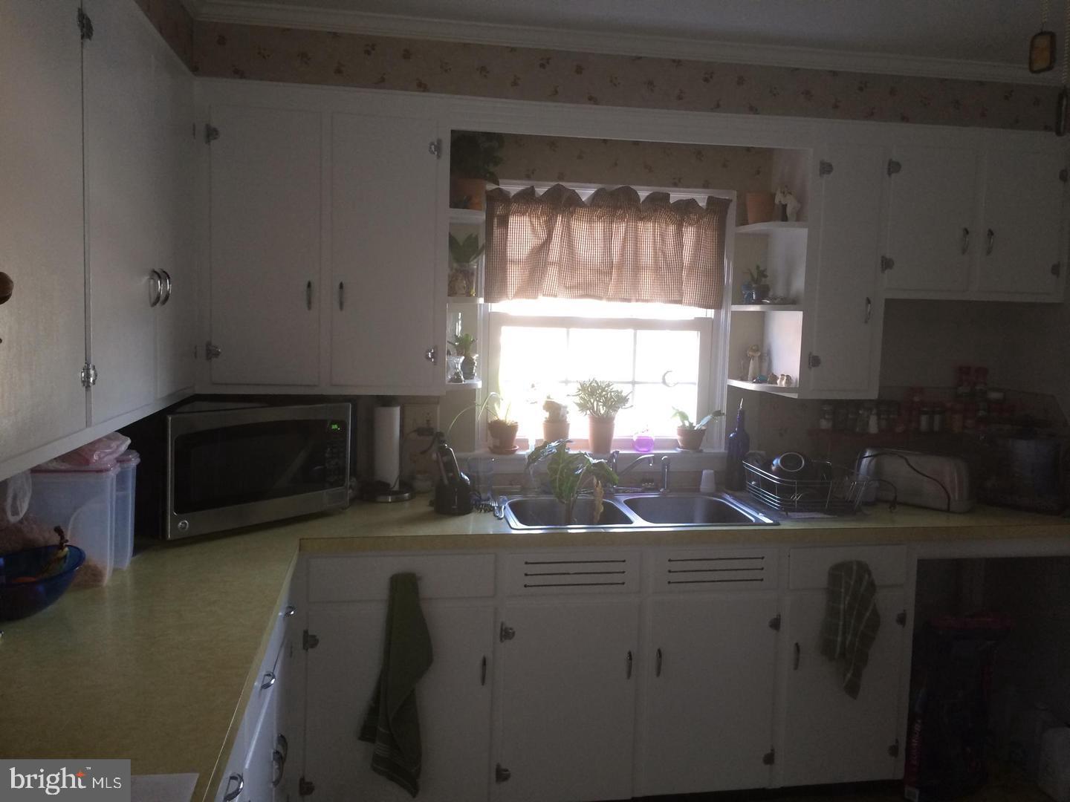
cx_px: 535
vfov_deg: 46.8
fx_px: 927
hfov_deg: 60.0
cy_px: 401
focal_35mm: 30
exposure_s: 1/30
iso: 100
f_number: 2.2
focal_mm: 4.12
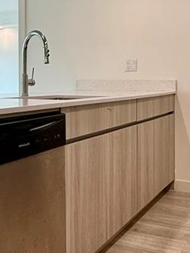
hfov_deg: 28.5
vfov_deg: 37.1
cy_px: 83
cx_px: 80
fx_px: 373
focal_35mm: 51
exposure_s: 1/120
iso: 160
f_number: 2.2
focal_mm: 2.22
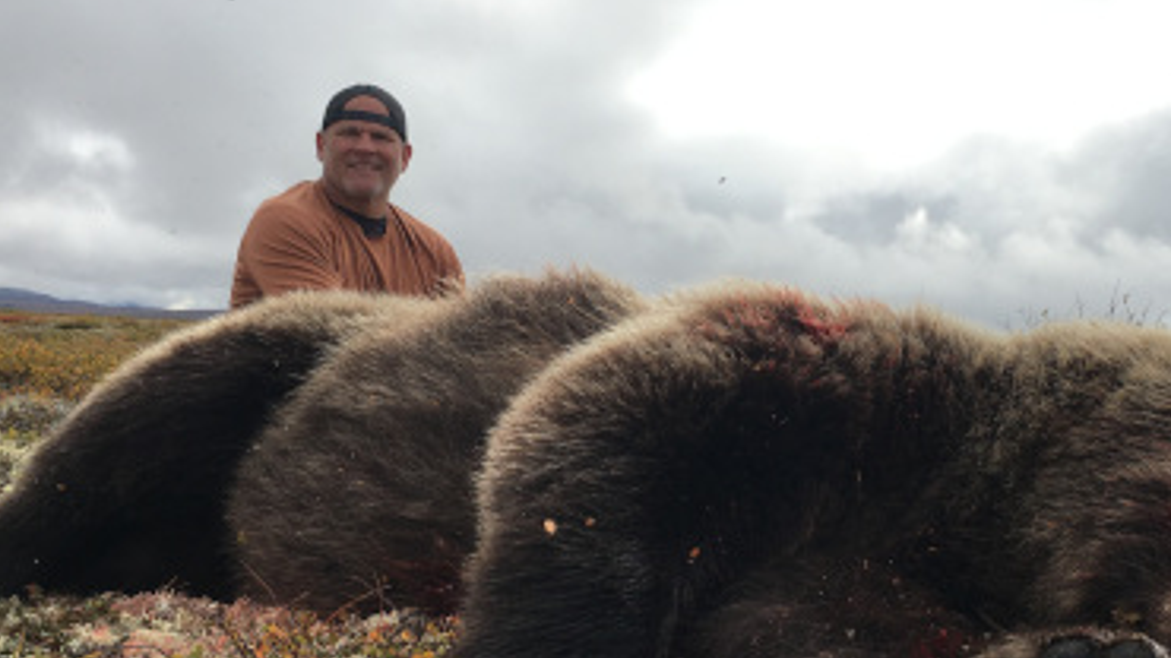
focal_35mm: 51
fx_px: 1583
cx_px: 726
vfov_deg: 23.3
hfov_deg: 40.3
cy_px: 456
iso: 25
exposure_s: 1/732
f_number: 2.2
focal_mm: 4.15
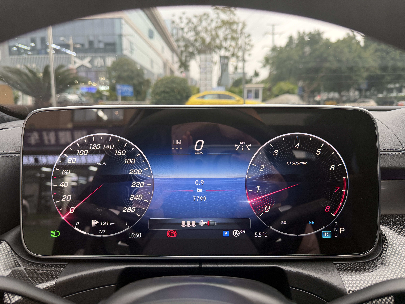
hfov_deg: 71.6
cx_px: 202
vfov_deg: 56.8
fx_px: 281
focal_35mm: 24
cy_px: 152
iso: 200
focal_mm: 6.76
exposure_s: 1/59
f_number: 1.78
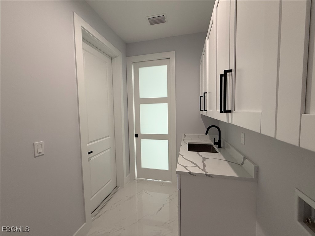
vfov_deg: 85.7
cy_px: 118
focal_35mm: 14
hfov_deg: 102.1
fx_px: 127
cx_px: 158
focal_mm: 2.22
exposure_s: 1/120
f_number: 2.2
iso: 320
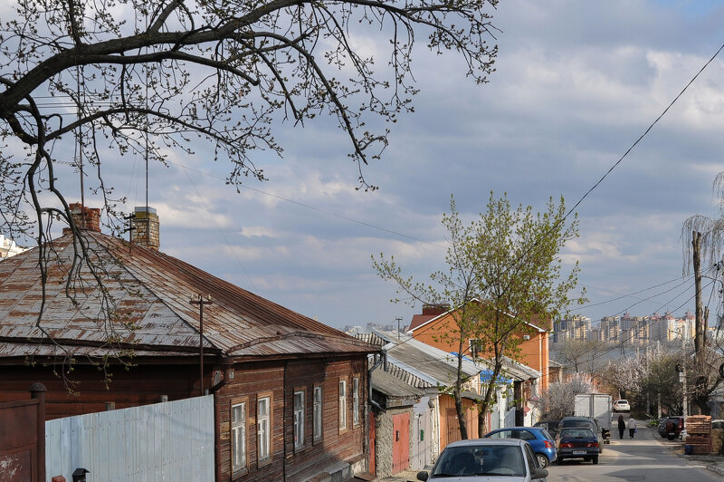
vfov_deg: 24.8
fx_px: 1085
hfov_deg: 36.8
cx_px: 421
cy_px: 334
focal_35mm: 54
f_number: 9
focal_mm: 24
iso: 200
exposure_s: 1/320
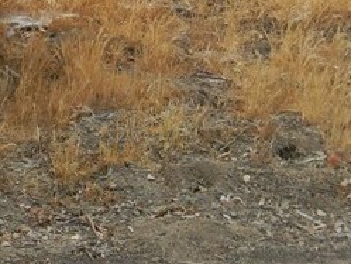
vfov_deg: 10.2
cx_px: 196
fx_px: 1461
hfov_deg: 13.7
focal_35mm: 144
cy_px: -31
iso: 80
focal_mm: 10.1
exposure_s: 1/290
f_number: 4.1
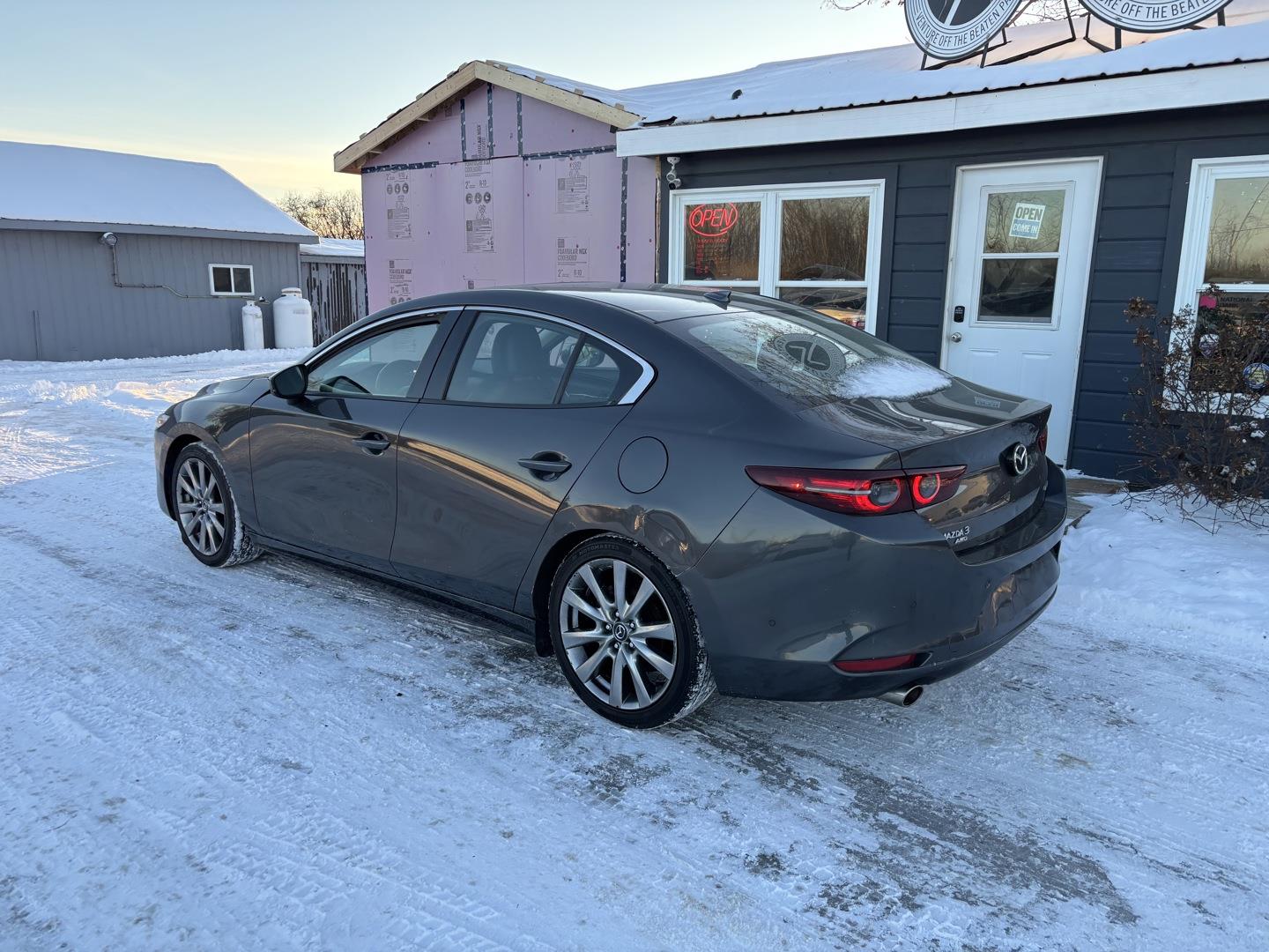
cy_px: 476
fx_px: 953
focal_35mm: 26
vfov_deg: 53.1
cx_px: 634
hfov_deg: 67.3
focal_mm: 5.96
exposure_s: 1/363
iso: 50
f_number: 1.6
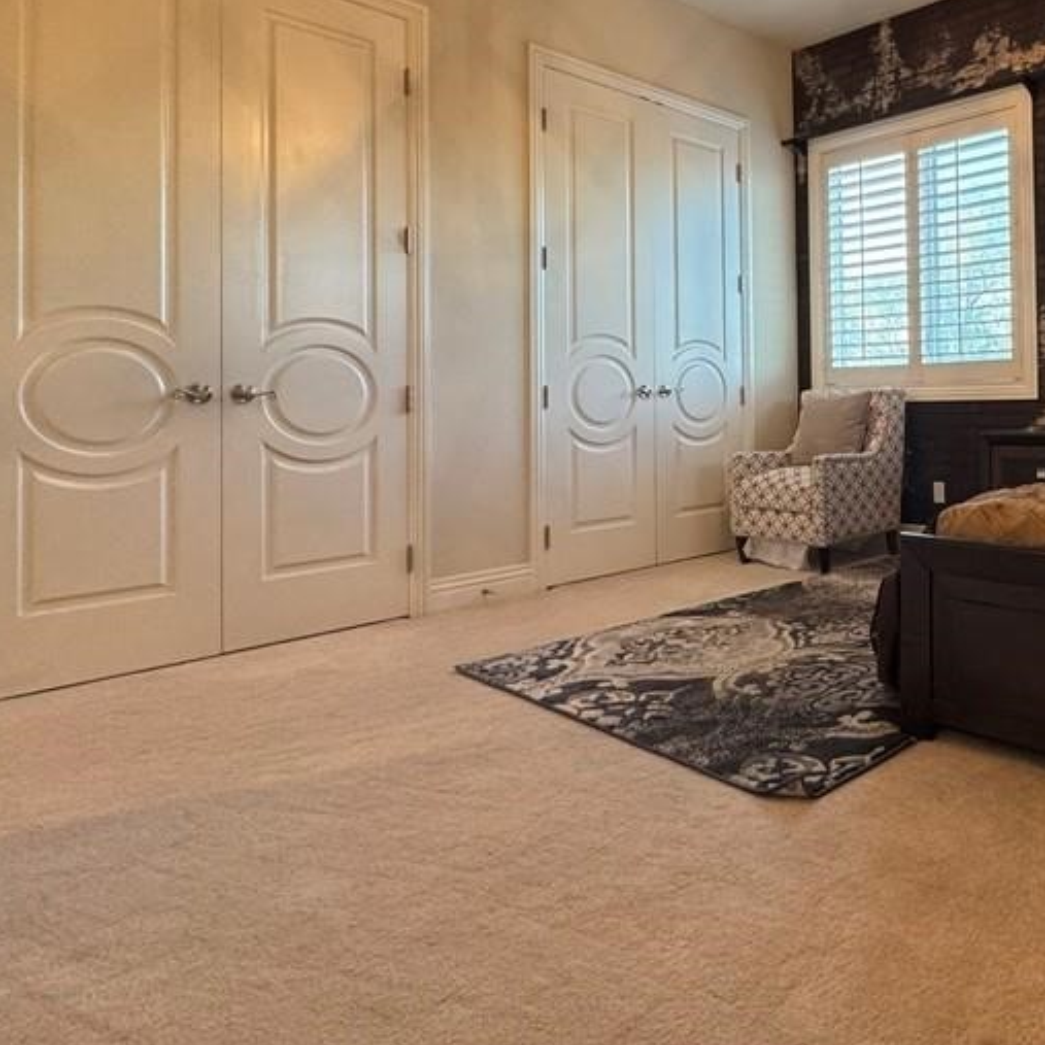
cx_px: 901
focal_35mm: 25
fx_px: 854
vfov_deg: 62.0
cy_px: 385
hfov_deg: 56.1
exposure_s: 1/60
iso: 500
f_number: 2.2
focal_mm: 2.22
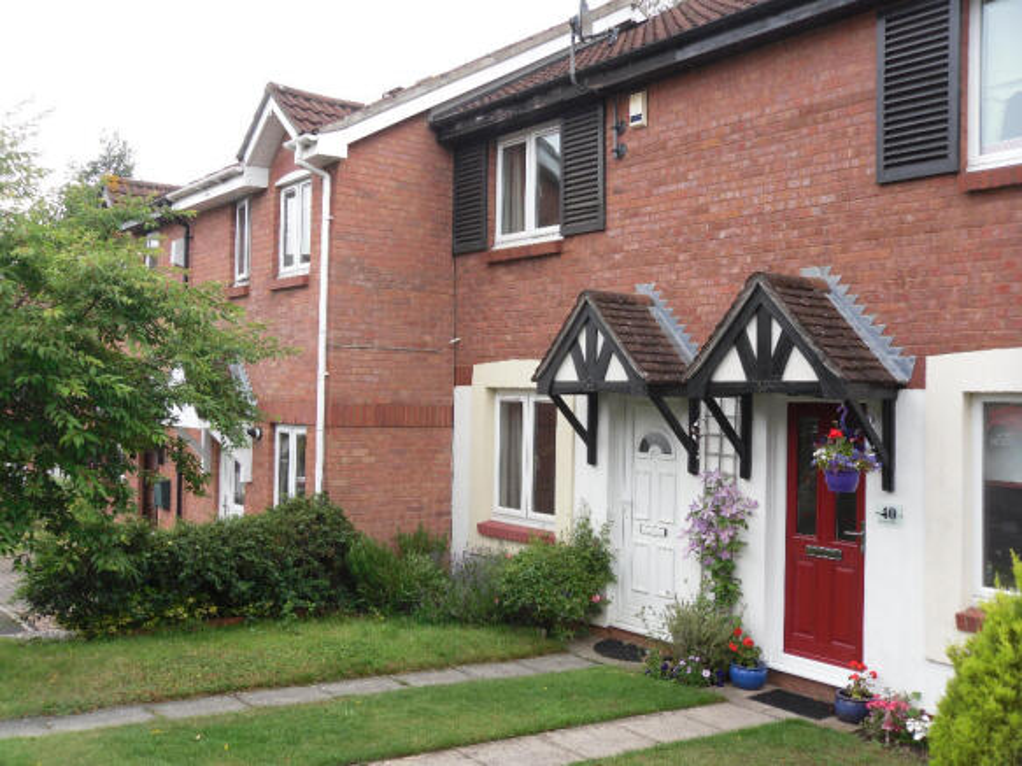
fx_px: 1033
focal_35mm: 35
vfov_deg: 40.7
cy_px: 383
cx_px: 511
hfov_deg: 52.6
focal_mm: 6.3
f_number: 3.5
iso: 80
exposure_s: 1/90
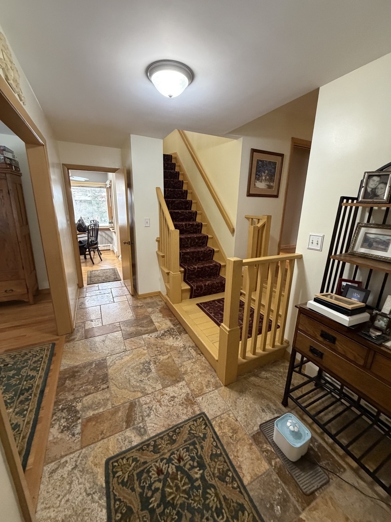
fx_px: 211
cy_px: 261
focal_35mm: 14
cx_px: 196
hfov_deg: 85.7
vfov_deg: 102.1
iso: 500
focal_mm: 2.22
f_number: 2.2
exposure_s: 1/60
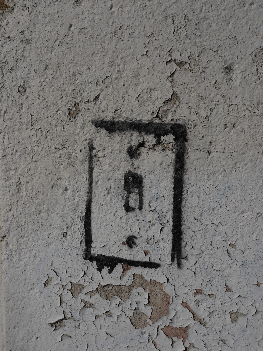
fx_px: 507
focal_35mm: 50
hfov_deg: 29.1
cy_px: 176
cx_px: 132
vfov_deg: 38.2
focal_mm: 25
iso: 200
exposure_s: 1/3200
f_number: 7.1
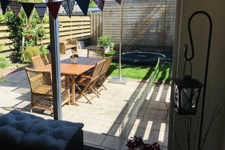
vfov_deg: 39.7
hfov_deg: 57.1
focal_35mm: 33
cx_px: 101
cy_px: 59
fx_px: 206
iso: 20
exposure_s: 1/855
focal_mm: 3.99
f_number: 1.8
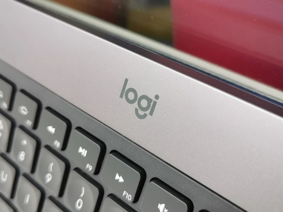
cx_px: 142
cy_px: 106
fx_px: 335
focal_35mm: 41
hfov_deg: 45.8
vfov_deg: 35.1
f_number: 1.6
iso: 50
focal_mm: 5.56
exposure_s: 1/709
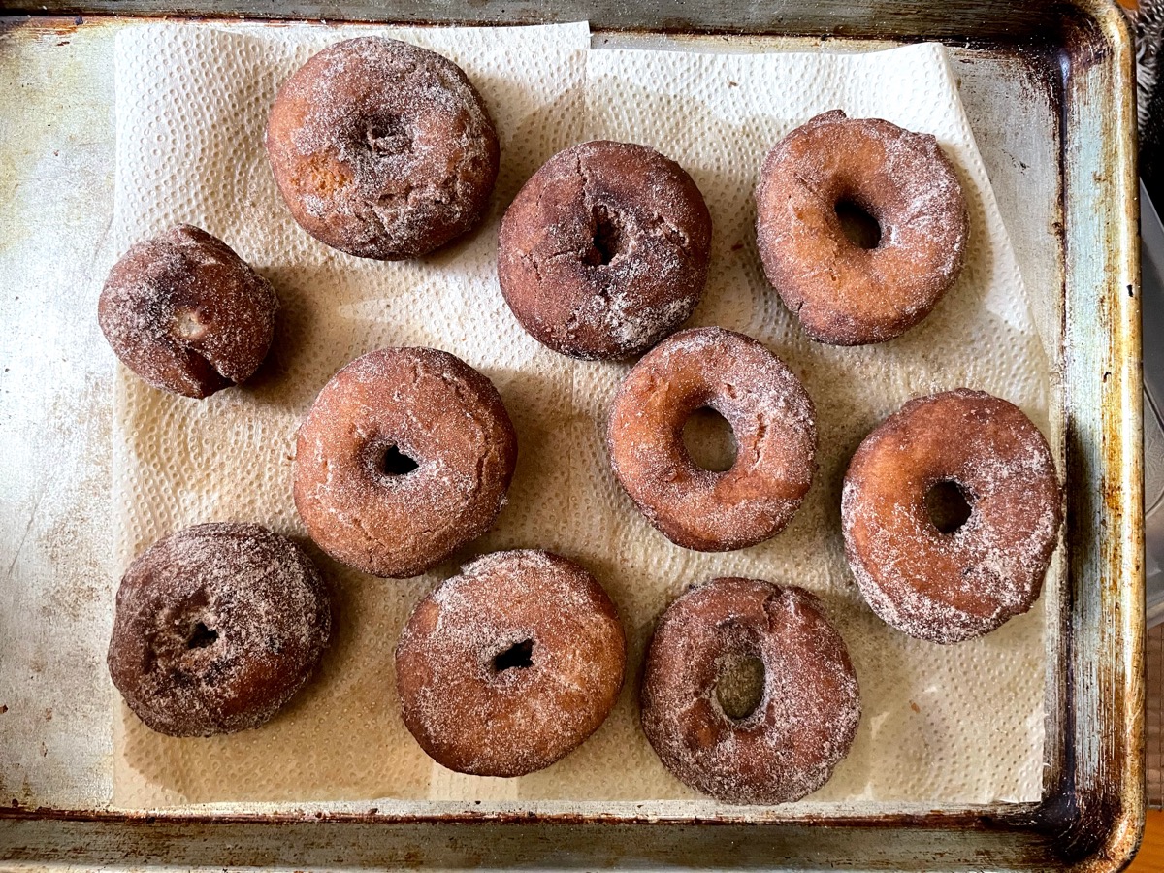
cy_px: 436
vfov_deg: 53.1
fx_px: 874
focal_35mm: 26
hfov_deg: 67.3
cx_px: 582
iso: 250
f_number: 1.6
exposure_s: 1/60
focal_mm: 4.2
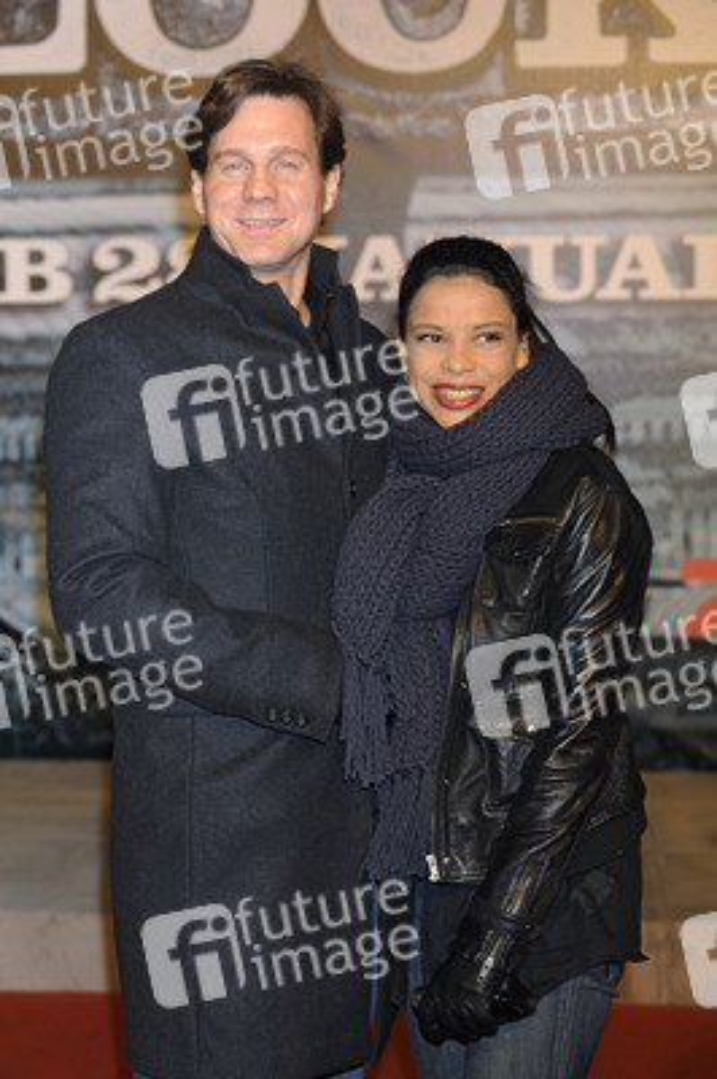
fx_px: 2095
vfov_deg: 28.9
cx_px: 358
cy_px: 540
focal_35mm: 70
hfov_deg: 19.4
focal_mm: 70
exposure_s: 1/160
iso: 400
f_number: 5.6
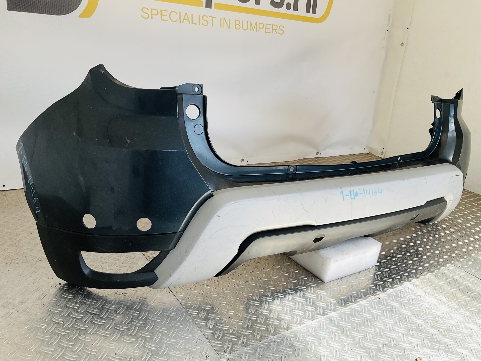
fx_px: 403
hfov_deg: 61.7
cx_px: 240
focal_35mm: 29
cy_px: 180
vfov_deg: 48.2
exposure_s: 1/380
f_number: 1.8
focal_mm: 3
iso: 16
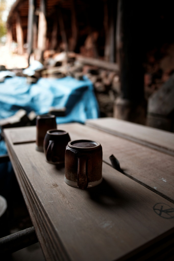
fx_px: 174
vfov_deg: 73.8
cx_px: 87
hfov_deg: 53.1
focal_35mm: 24
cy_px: 130
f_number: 2
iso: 200
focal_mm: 24
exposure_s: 1/400
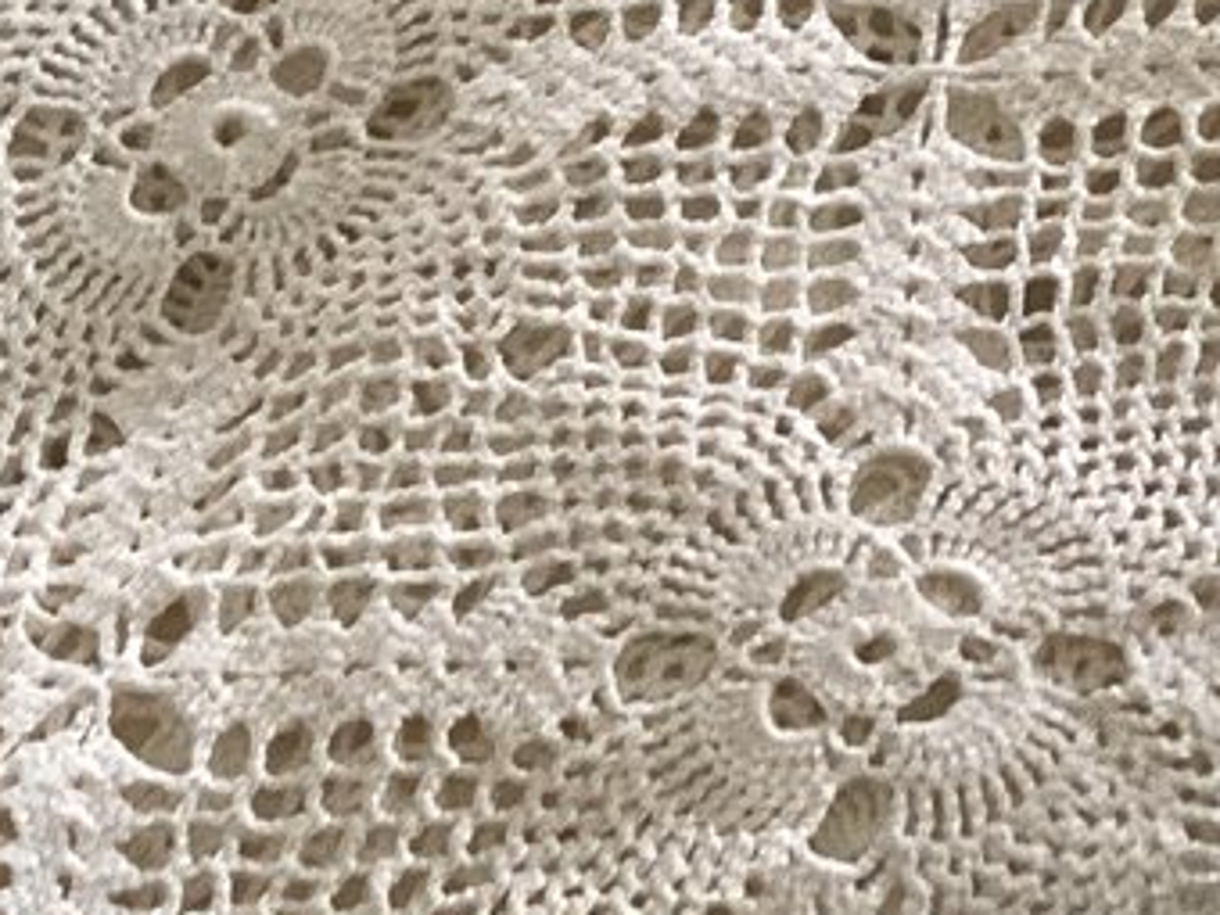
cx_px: -303
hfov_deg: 13.8
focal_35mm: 138
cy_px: -99
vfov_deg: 10.6
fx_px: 4864
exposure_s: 1/50
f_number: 2.4
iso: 250
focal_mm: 3.3
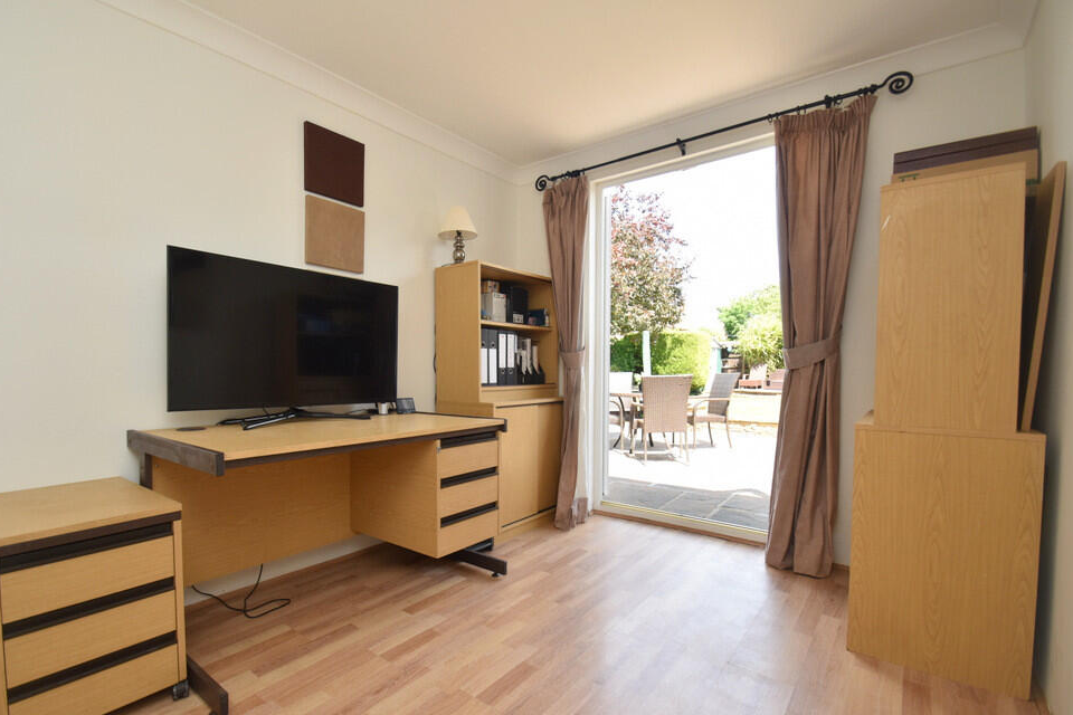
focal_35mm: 16
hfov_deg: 96.7
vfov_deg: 73.7
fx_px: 477
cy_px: 364
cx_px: 513
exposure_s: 1/200
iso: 250
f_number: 5
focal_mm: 10
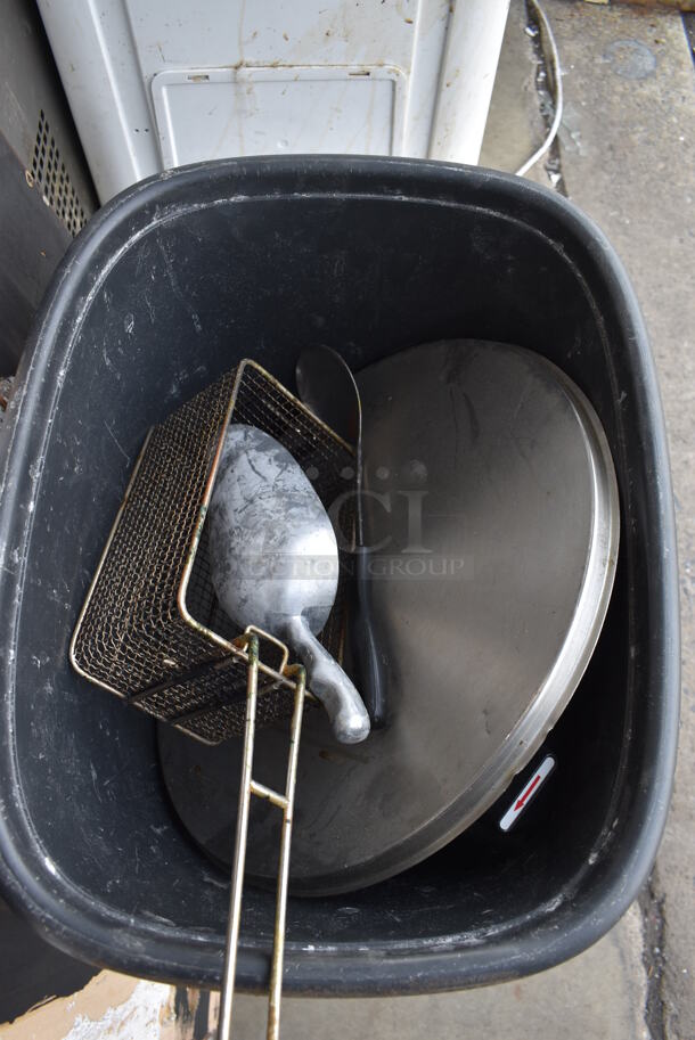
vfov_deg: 67.3
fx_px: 781
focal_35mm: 27
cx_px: 348
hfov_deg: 48.0
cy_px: 520
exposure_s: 1/125
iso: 200
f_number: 5.6
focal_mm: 18
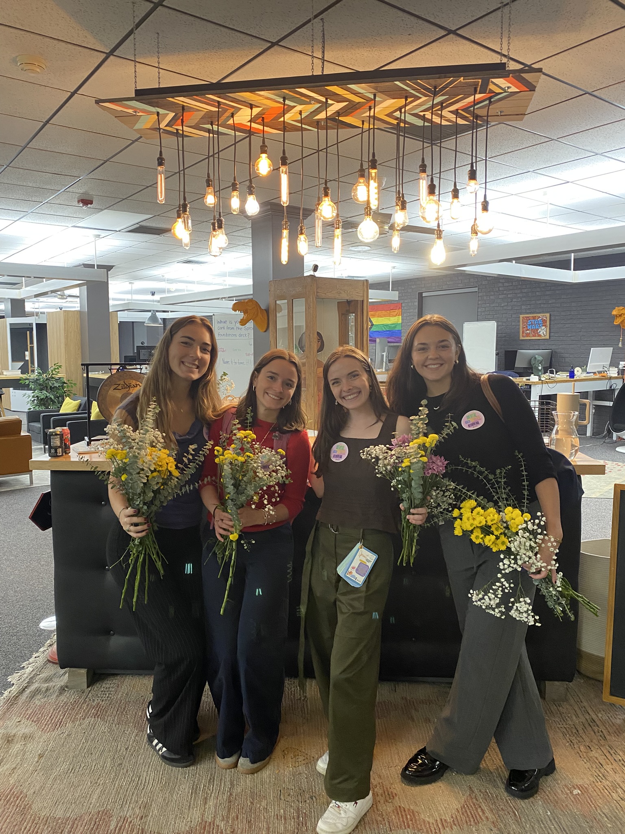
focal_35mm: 26
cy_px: 417
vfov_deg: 67.3
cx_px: 312
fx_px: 626
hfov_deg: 53.1
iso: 320
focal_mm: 4.25
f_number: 1.8
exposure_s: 1/60
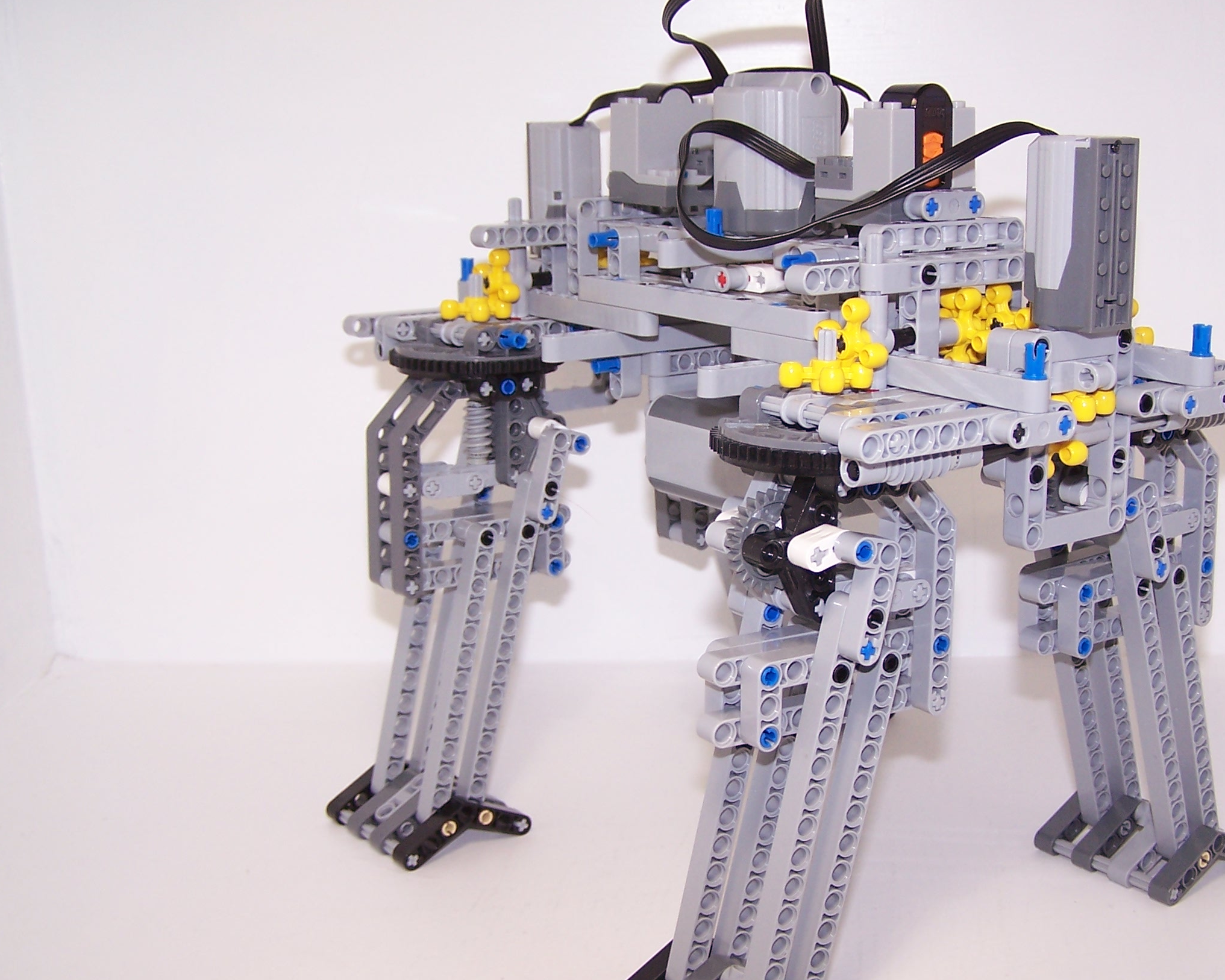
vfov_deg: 32.1
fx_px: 1704
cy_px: 517
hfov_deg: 39.4
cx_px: 741
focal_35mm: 47
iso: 80
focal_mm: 6.3
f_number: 2.8
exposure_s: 1/60
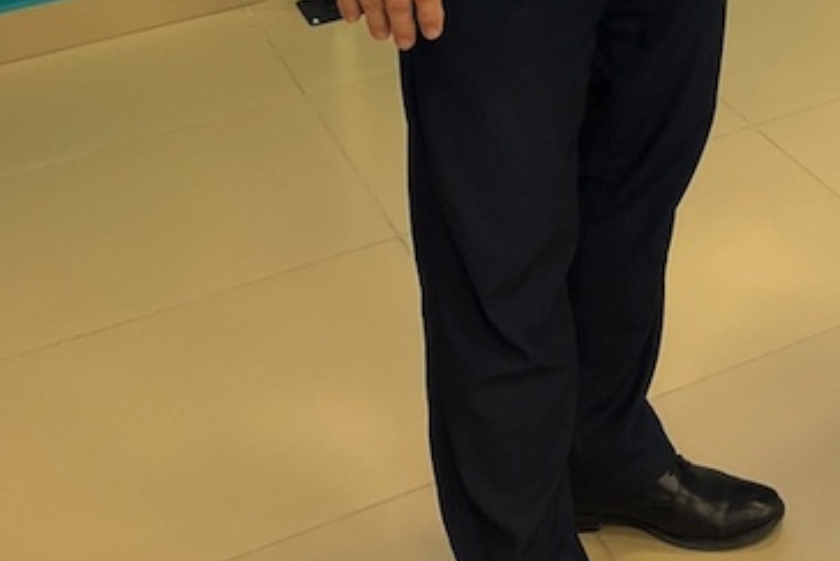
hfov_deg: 25.3
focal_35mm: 76
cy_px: -404
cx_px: 845
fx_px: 1774
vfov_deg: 15.7
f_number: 1.6
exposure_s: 1/96
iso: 50
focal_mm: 5.1
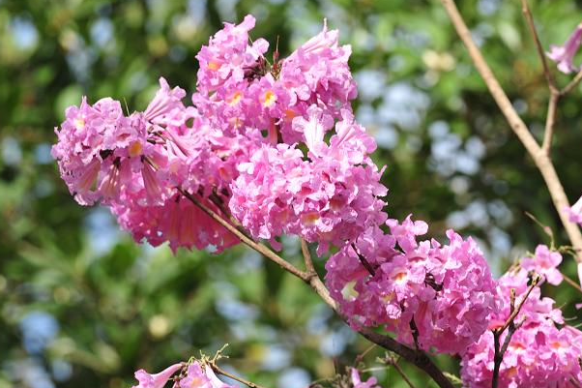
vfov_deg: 2.3
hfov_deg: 3.5
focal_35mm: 594
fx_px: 9600
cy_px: 269
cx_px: 358
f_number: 8
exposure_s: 1/320
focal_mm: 420
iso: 200
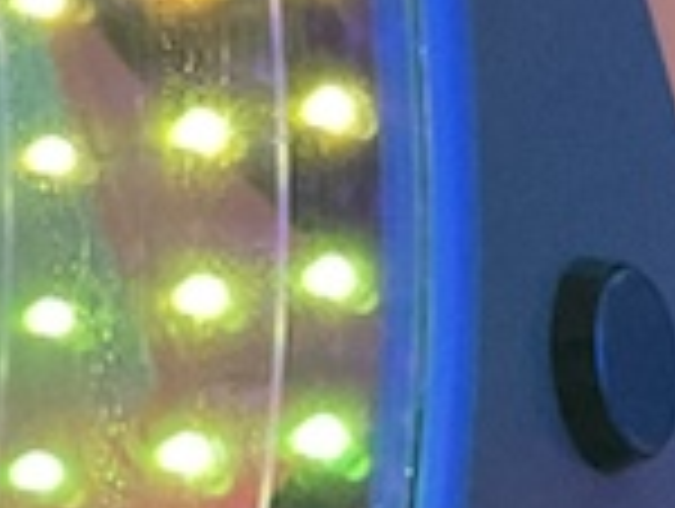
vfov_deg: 7.6
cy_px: 670
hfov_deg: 10.2
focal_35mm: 193
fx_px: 3769
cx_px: 576
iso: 500
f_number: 1.8
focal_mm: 3
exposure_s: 1/25
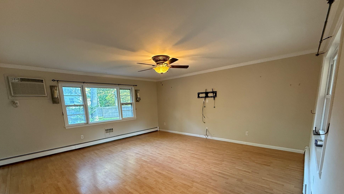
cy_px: 127
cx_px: 165
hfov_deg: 99.3
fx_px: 146
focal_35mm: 16
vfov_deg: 65.5
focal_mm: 2.22
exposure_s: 1/60
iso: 320
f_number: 2.2
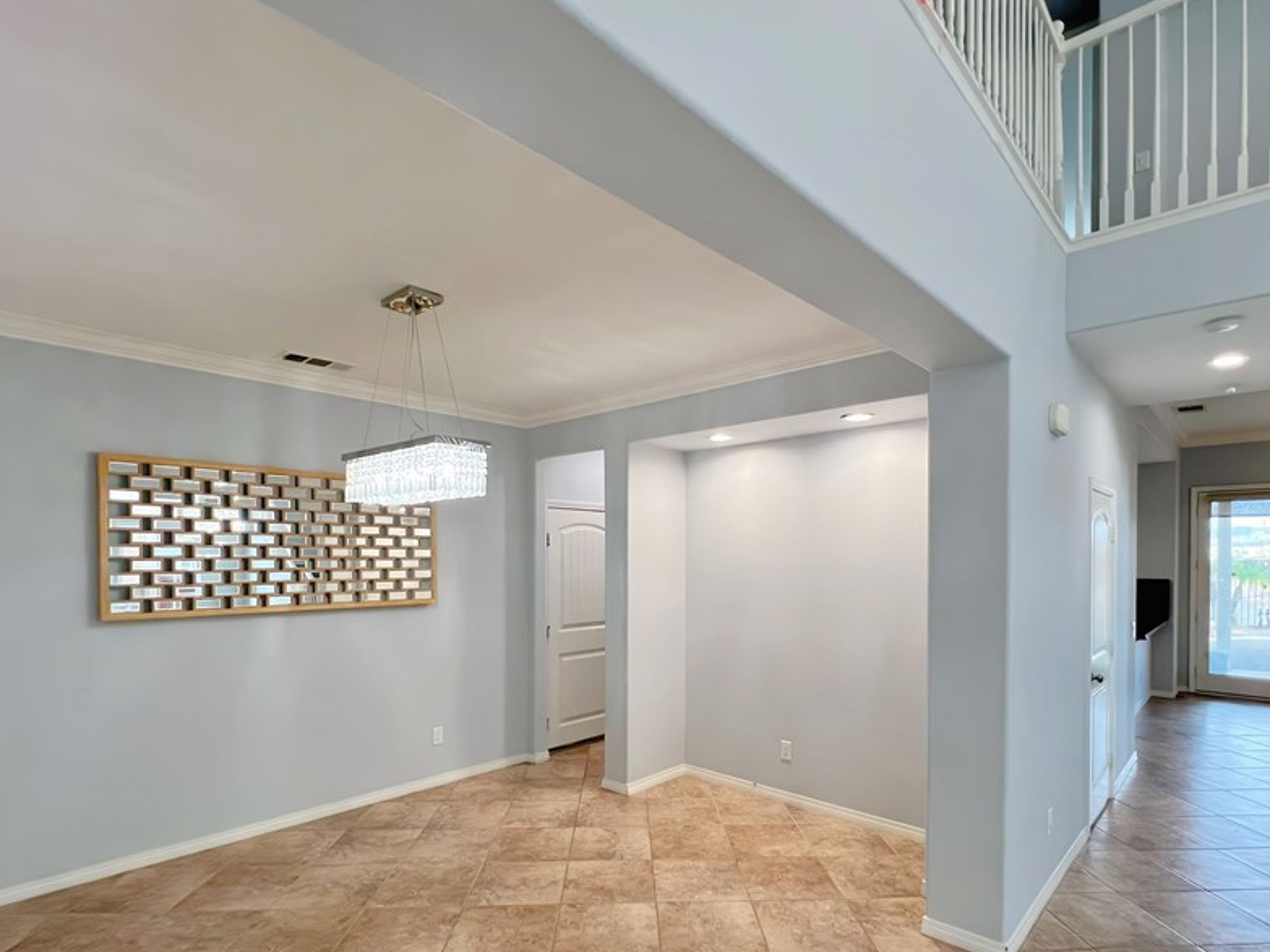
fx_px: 624
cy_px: 568
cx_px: 657
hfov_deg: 91.0
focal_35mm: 17
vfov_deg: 74.0
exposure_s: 1/120
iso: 200
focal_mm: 1.57
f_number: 1.8
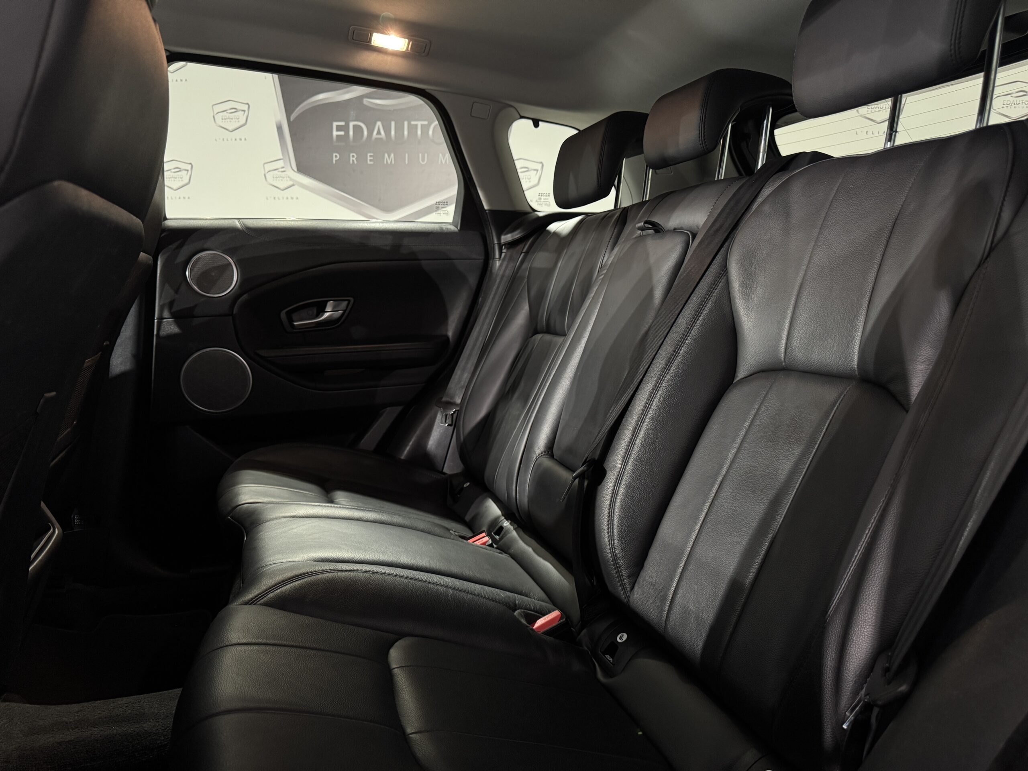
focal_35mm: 24
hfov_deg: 71.6
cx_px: 514
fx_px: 713
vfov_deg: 56.8
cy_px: 386
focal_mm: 6.76
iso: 500
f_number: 1.78
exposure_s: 1/60
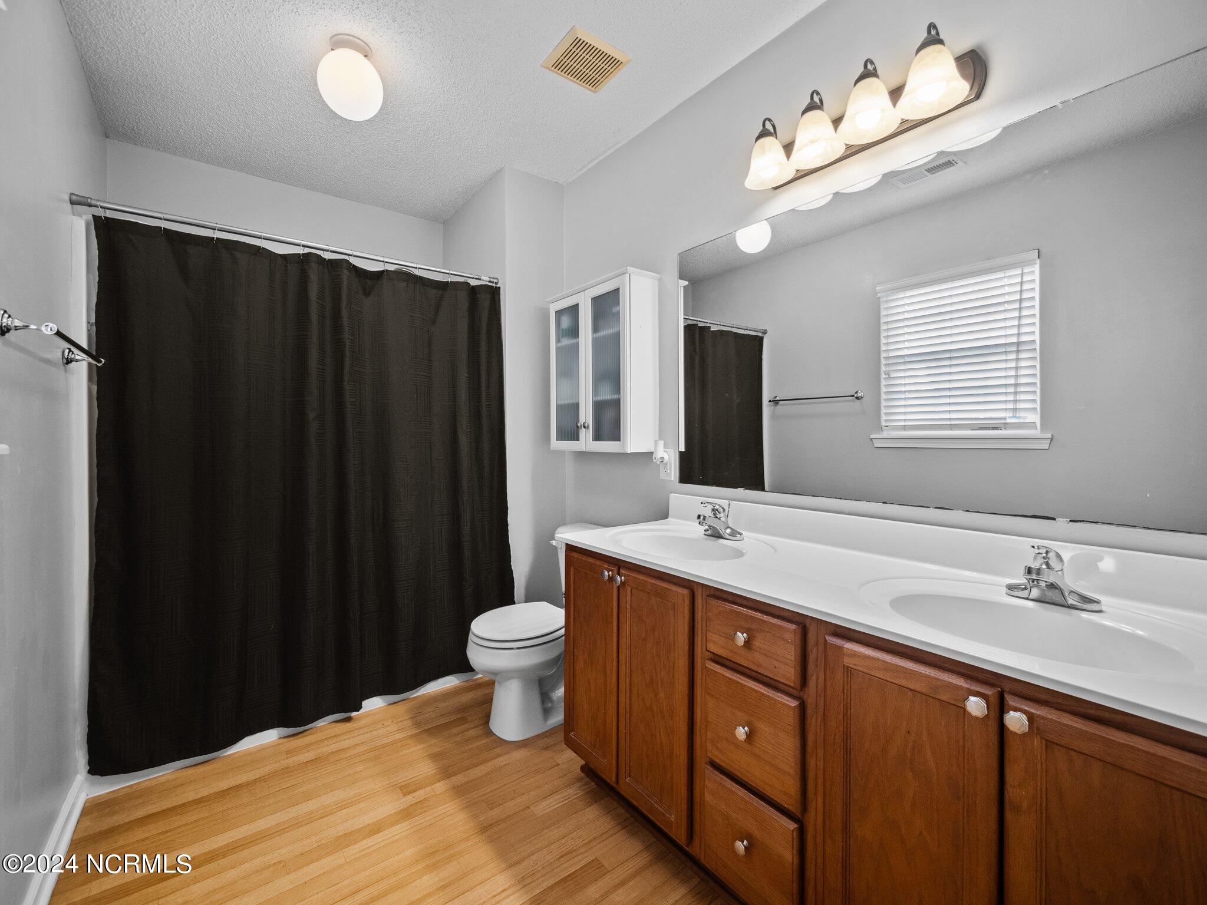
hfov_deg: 102.1
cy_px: 452
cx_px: 604
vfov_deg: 85.7
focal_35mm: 14
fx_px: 488
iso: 400
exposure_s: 1/20
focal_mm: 7
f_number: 4
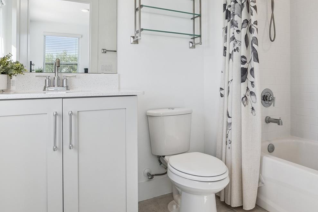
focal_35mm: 26
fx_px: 230
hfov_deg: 68.5
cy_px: 82
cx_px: 196
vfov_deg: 49.1
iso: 800
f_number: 10
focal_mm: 16
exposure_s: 1/200
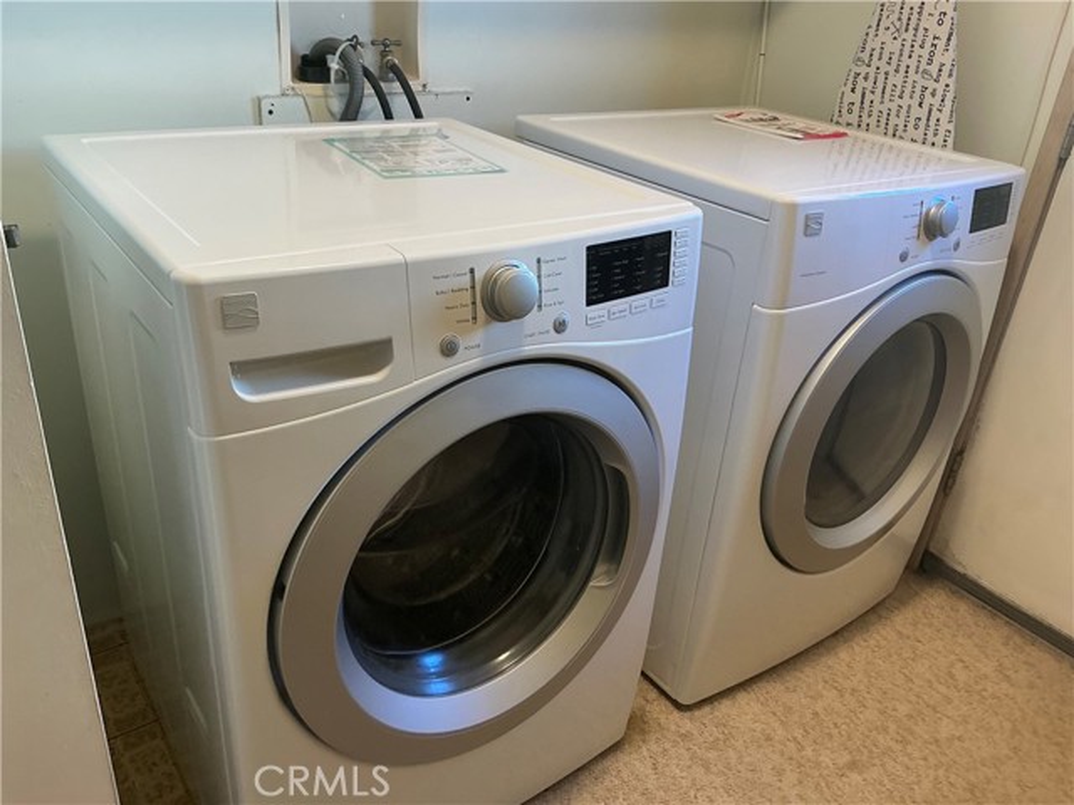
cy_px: 402
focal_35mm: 28
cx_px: 537
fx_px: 869
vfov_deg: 49.7
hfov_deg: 63.4
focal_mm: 3
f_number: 1.8
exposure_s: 1/60
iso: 100
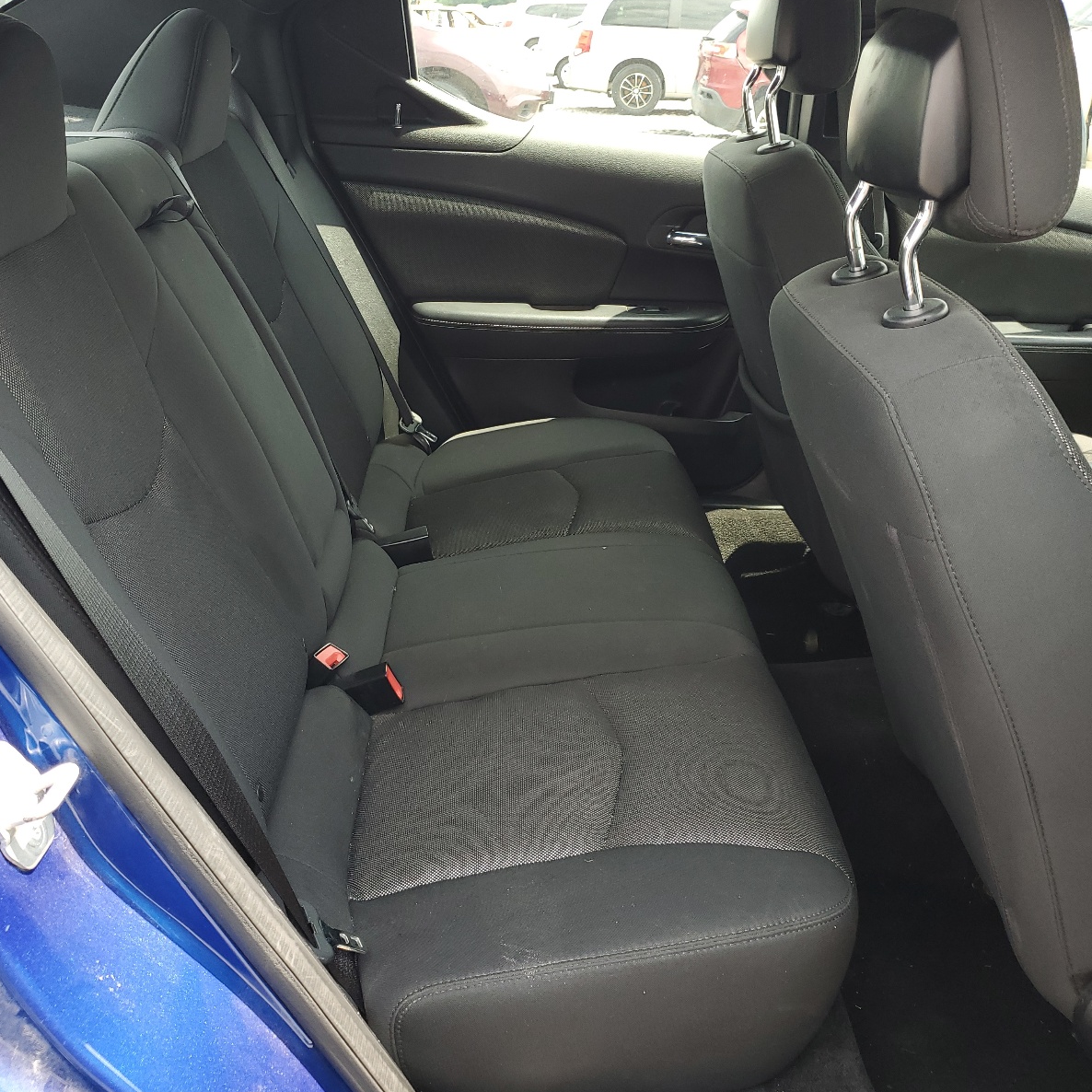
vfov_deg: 52.5
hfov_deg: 52.4
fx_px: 1106
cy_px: 546
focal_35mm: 31
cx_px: 486
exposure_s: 1/222
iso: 50
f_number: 1.5
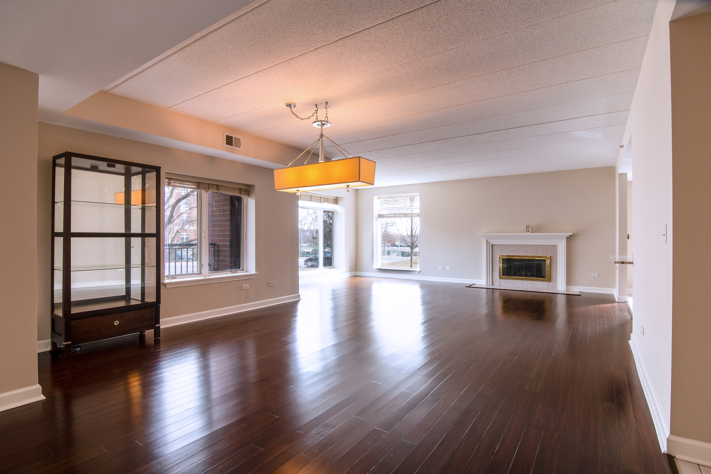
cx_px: 356
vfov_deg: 72.1
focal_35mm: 16
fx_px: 326
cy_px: 237
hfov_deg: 95.0
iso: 125
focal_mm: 11
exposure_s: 1/8
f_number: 8
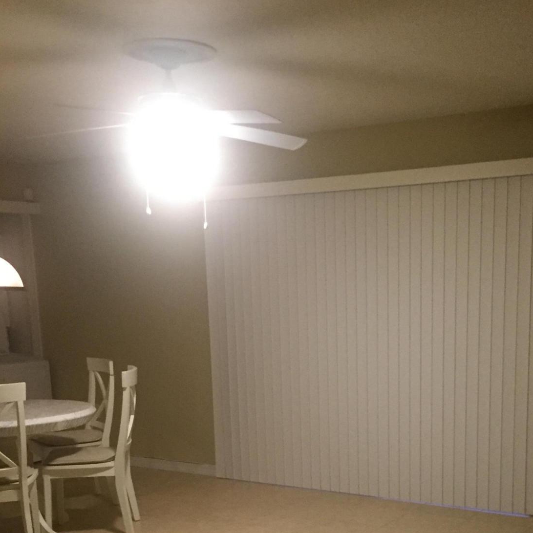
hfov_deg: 35.7
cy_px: 457
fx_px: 819
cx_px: 357
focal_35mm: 47
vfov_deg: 34.5
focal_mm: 4.15
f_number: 2.2
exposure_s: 1/30
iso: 250
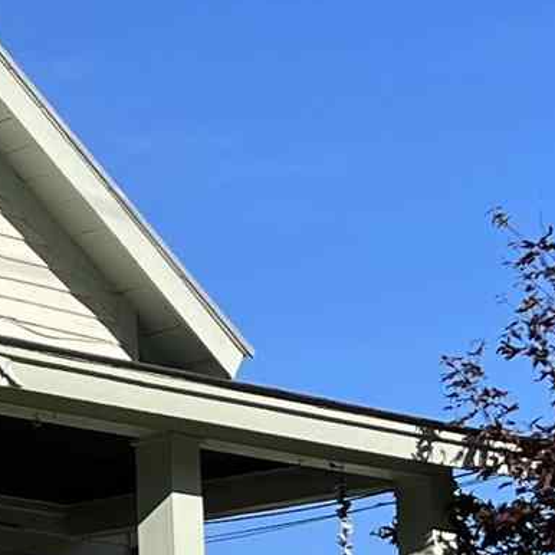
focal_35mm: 183
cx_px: -344
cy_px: 591
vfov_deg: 9.5
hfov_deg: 9.2
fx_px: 3319
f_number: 1.6
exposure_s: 1/3521
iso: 50
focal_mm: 5.1
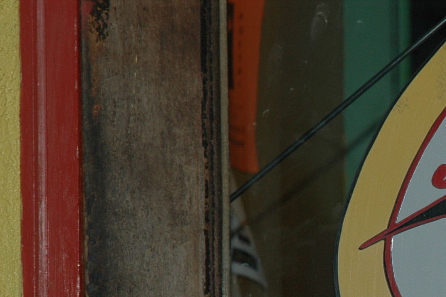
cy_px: 269
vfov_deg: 4.9
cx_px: 570
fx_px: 3459
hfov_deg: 7.3
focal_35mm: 279
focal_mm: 65
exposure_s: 1/60
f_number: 4.5
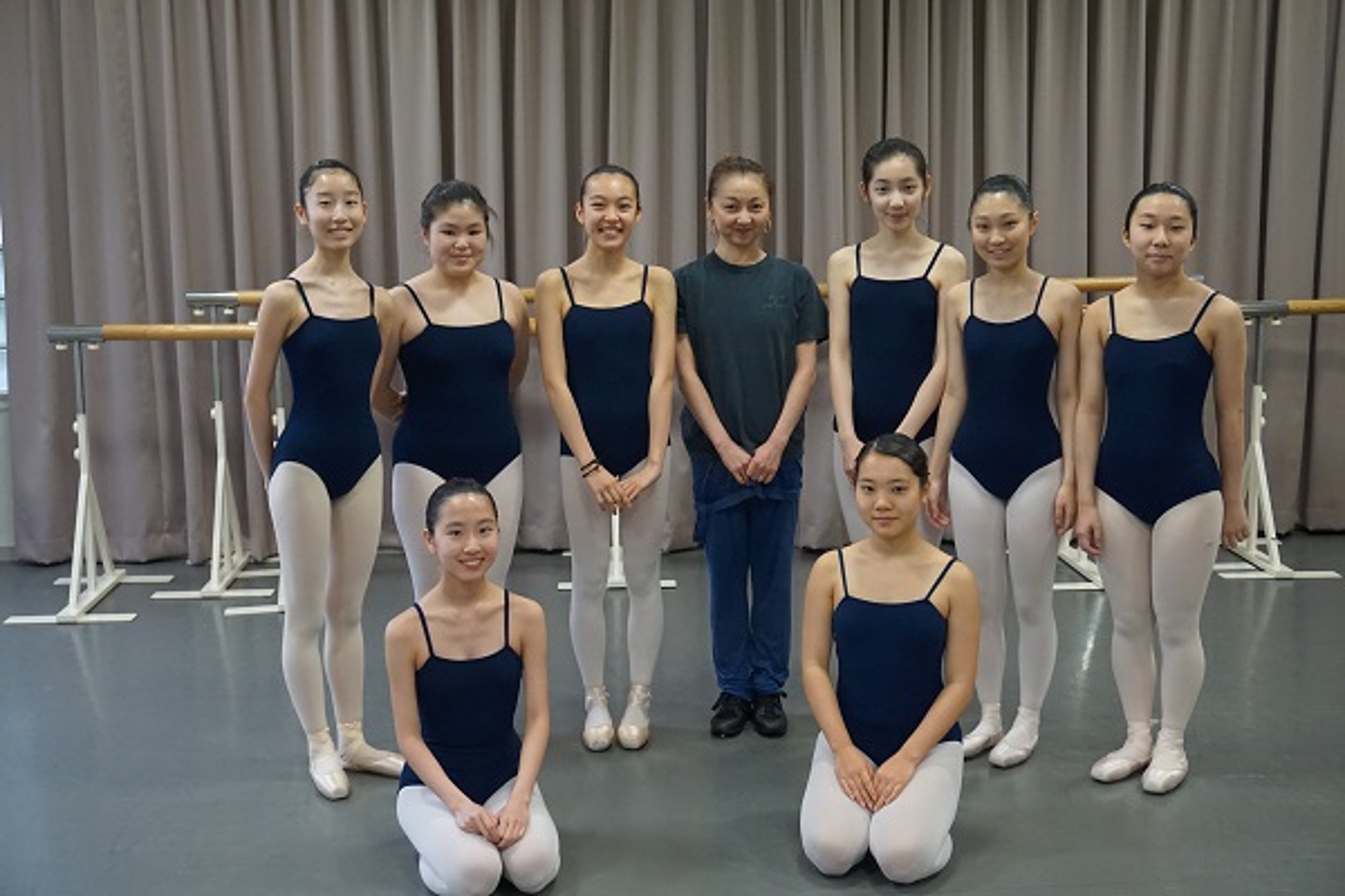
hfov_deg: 45.0
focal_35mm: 44
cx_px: 672
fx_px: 1625
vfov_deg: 30.8
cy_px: 448
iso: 2500
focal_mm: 29
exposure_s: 1/160
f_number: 4.5
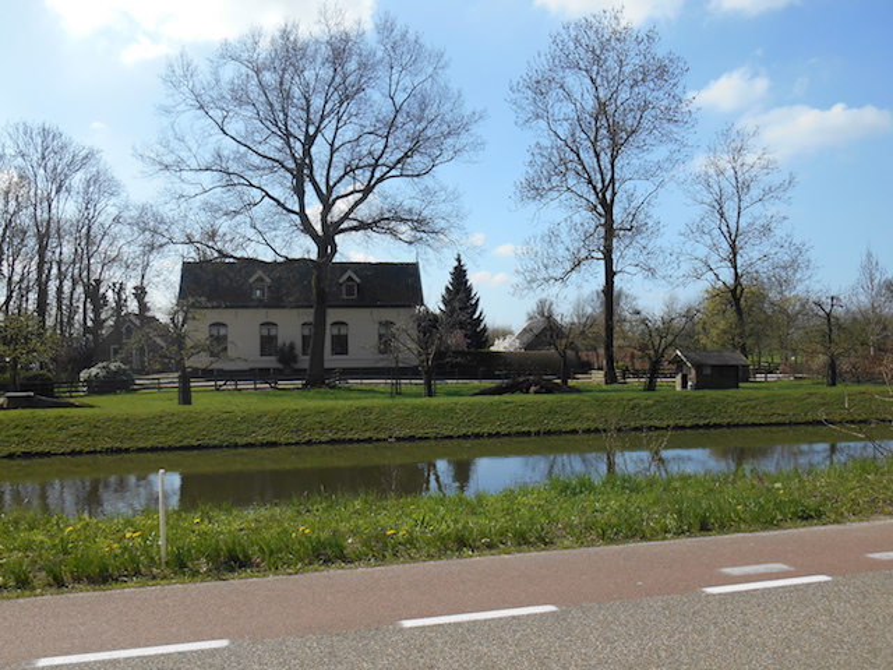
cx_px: 446
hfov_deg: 58.4
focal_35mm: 31
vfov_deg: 45.4
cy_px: 335
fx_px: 800
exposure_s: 1/800
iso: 80
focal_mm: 5.5
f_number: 3.6
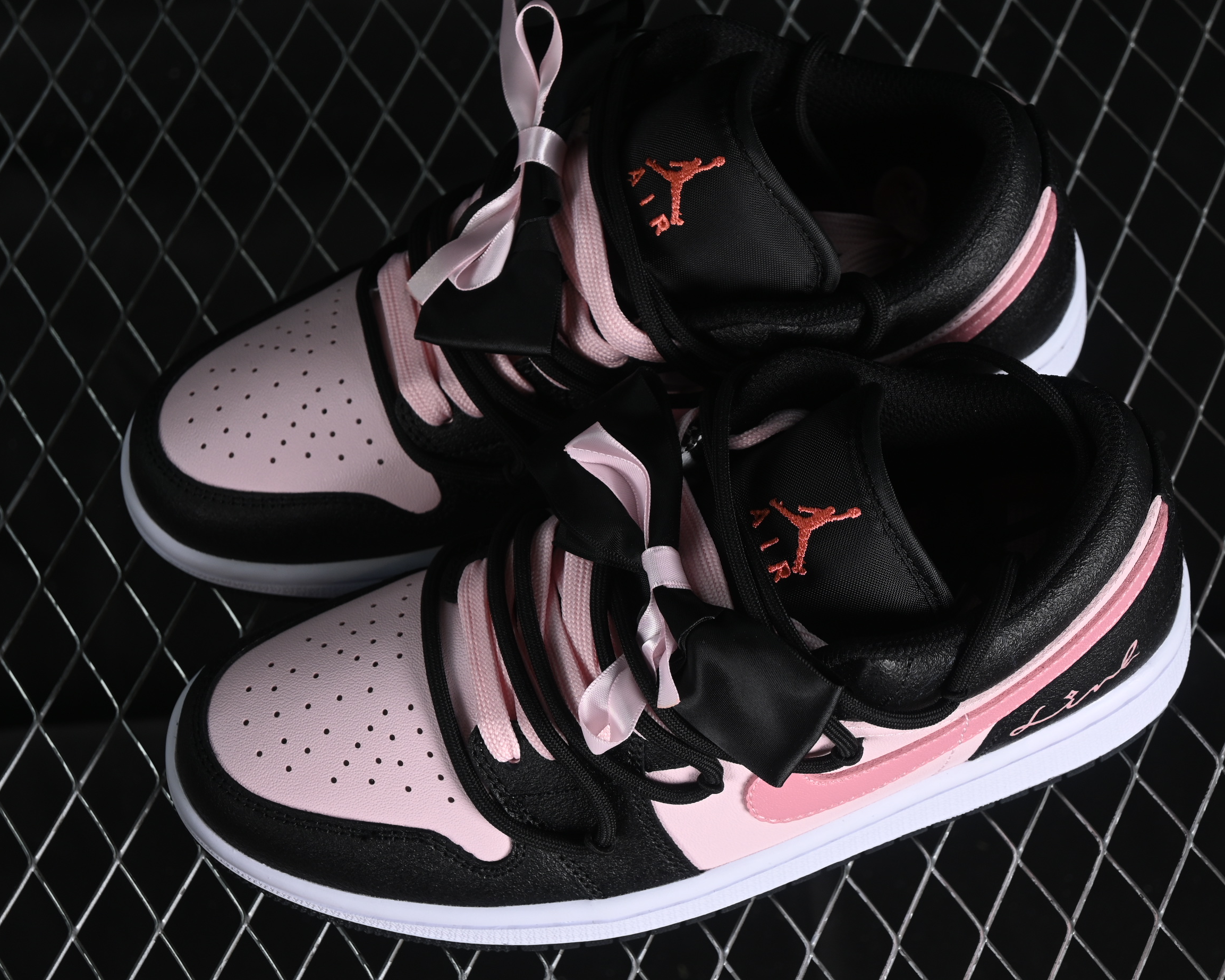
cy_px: 489
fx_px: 3082
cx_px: 669
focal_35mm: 85
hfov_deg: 22.5
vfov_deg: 18.1
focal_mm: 50
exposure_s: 1/60
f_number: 6.3
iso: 160
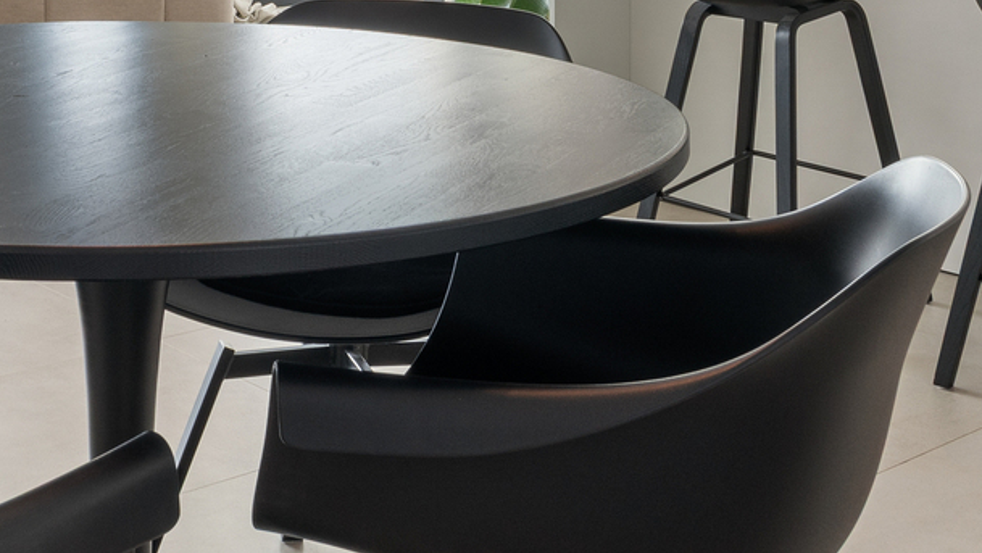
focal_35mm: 66
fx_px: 1719
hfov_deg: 31.4
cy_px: -247
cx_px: 266
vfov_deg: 16.8
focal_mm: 16
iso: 250
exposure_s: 1/2.5
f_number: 11
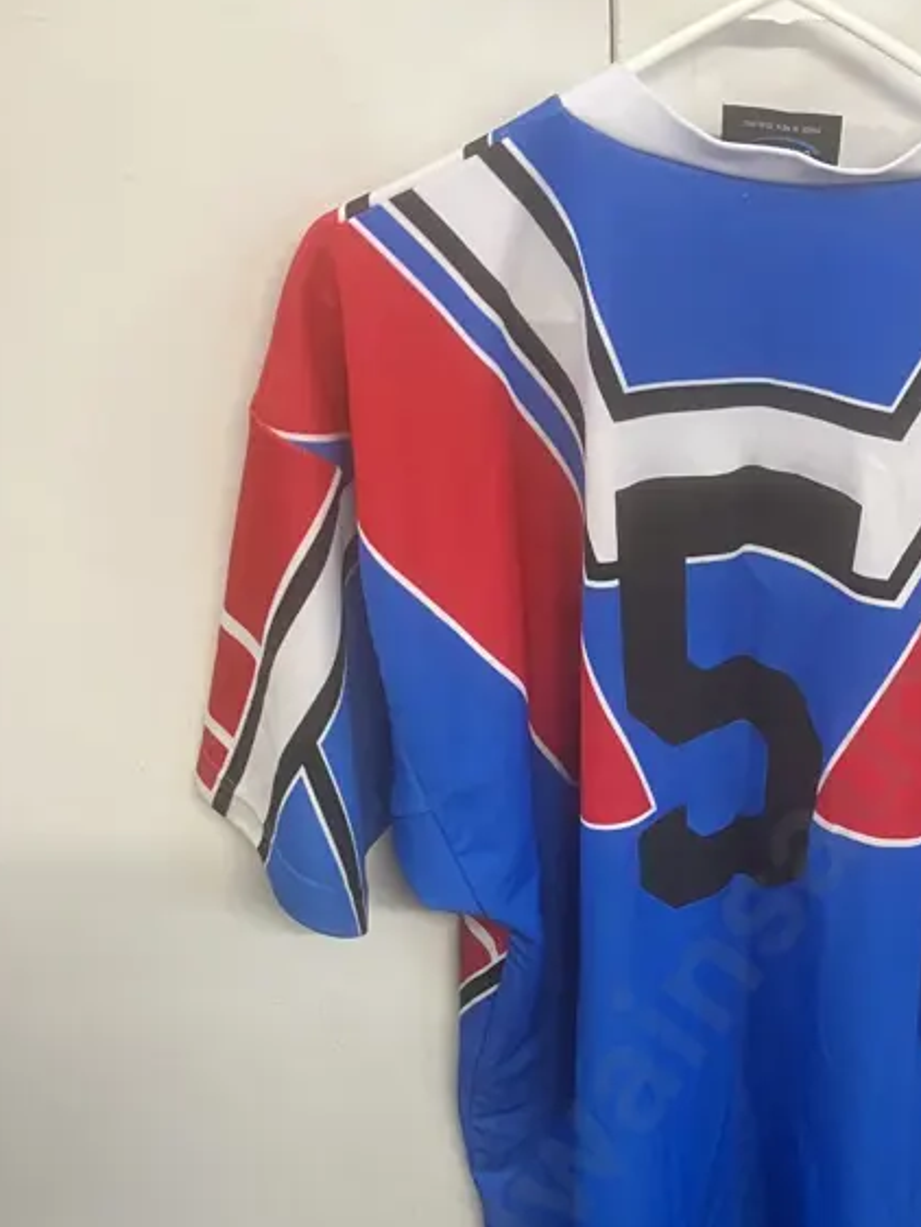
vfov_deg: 36.5
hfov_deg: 28.0
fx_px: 1808
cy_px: 937
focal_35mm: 51
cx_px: 744
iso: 200
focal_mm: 3.99
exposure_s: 1/50
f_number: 1.8
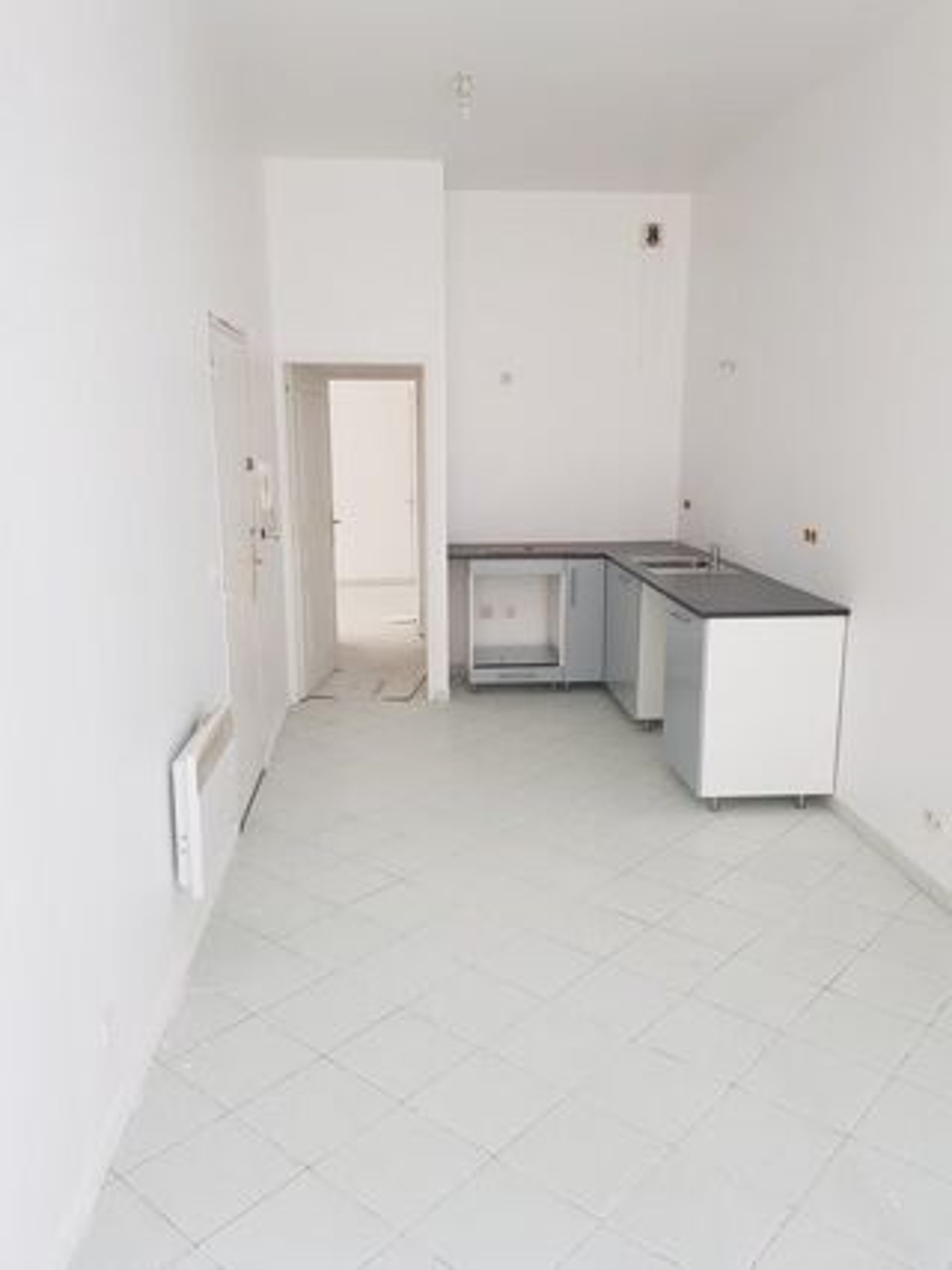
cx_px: 476
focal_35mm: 26
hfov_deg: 53.0
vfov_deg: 67.3
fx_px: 954
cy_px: 635
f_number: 1.7
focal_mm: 4.2
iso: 80
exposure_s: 1/50
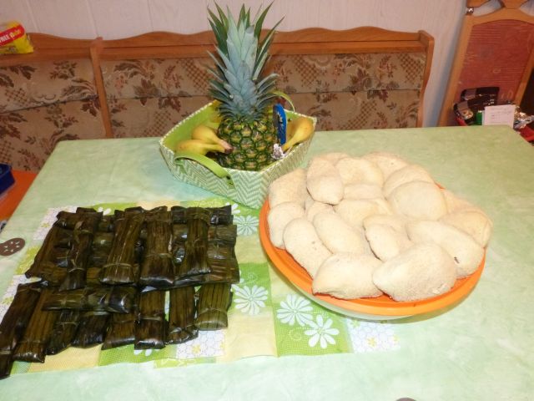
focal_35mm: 25
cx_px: 267
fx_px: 386
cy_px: 200
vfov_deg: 54.9
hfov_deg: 69.4
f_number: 2.8
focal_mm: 4.5
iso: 800
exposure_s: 1/60
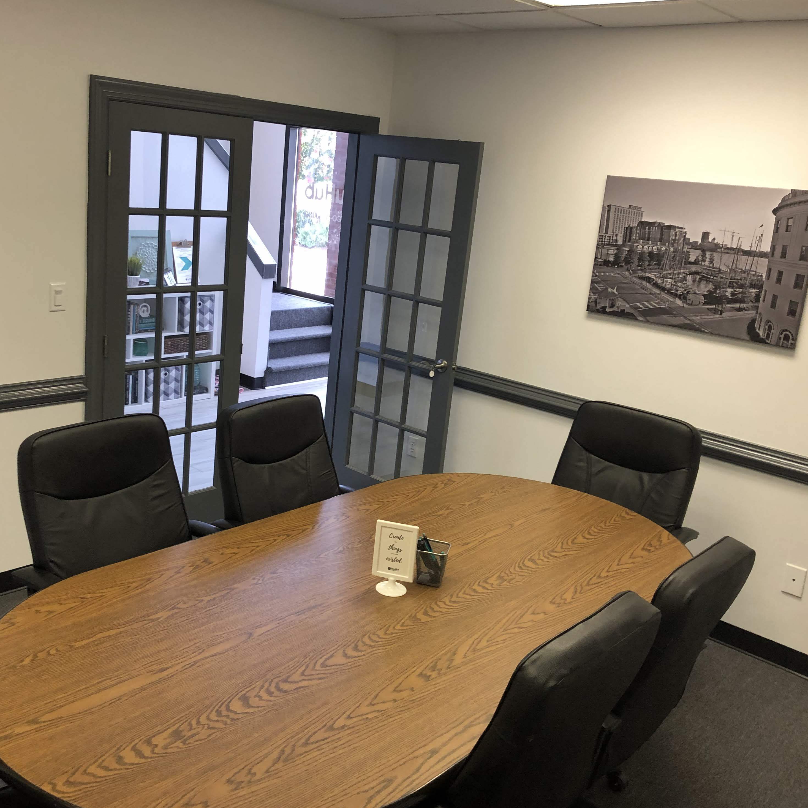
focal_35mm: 34
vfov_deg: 48.4
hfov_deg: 48.4
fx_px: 898
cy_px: 412
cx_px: 361
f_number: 1.8
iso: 40
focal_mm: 4
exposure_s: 1/30
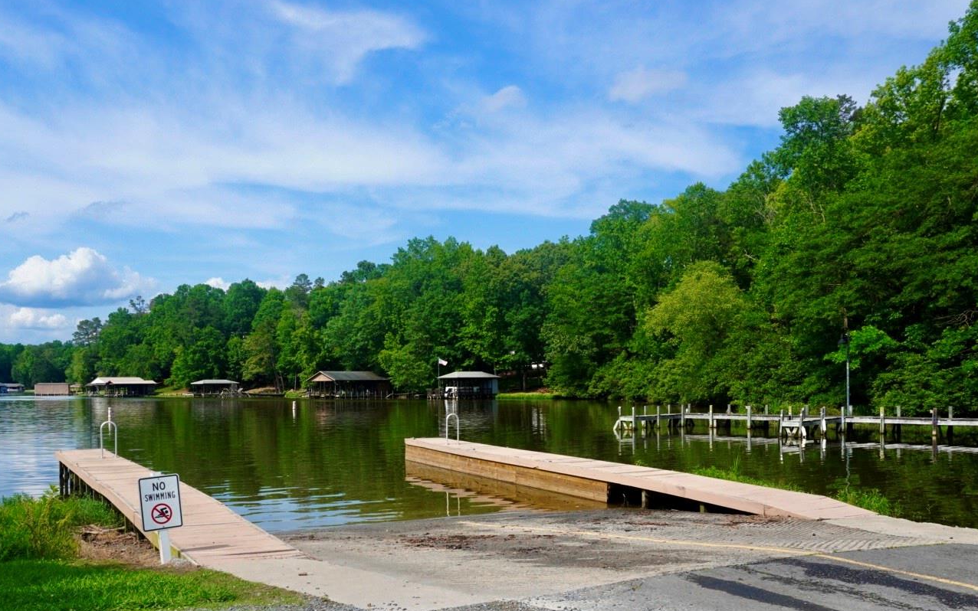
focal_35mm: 31
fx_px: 826
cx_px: 415
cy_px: 409
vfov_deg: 40.1
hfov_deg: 60.9
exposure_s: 1/125
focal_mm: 16
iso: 100
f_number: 9.5
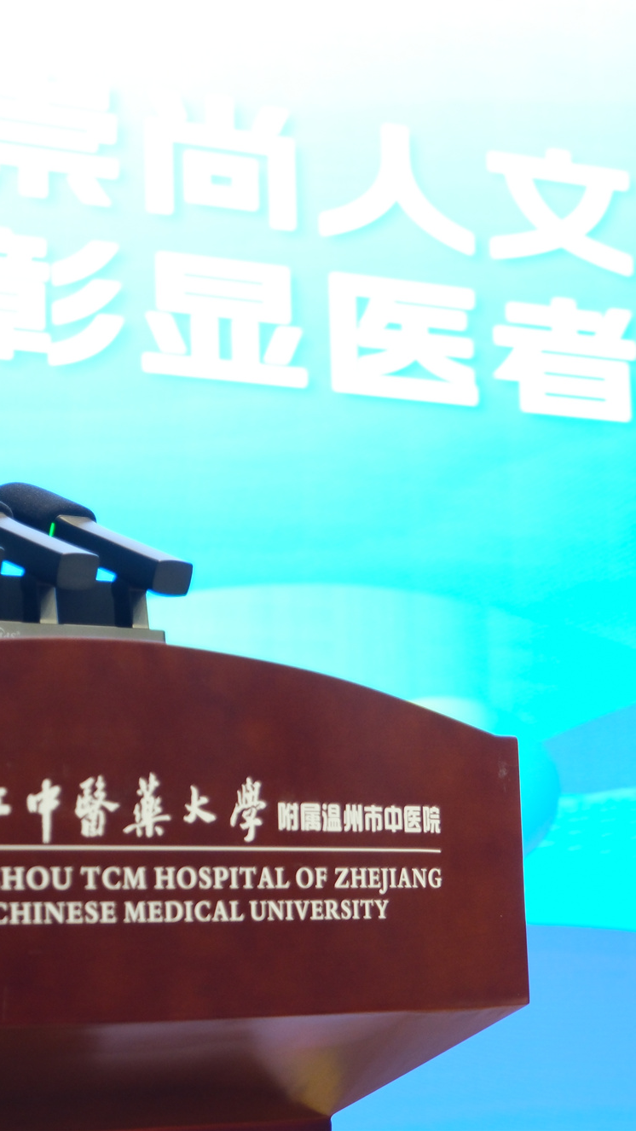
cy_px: 563
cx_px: -172
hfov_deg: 14.7
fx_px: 2368
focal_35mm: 79
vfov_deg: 26.8
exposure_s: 1/50
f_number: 2.8
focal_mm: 33.2
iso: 1000
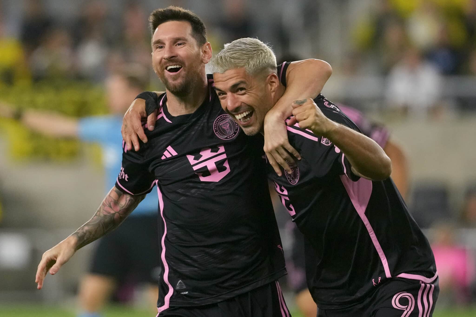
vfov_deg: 4.6
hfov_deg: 6.9
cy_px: 158
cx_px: 238
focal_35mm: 300
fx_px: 3966
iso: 3200
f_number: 3.2
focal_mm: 300
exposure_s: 1/2000
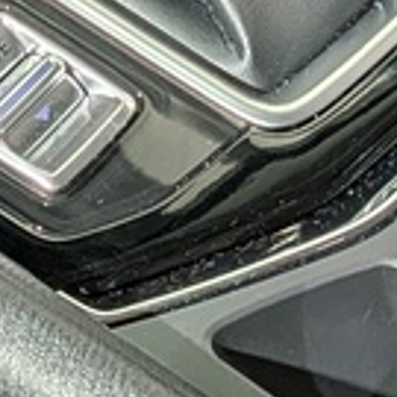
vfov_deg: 10.6
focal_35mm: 161
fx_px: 2089
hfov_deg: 10.9
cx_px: 244
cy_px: -109
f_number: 1.7
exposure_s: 1/18.4
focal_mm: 4.53
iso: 31
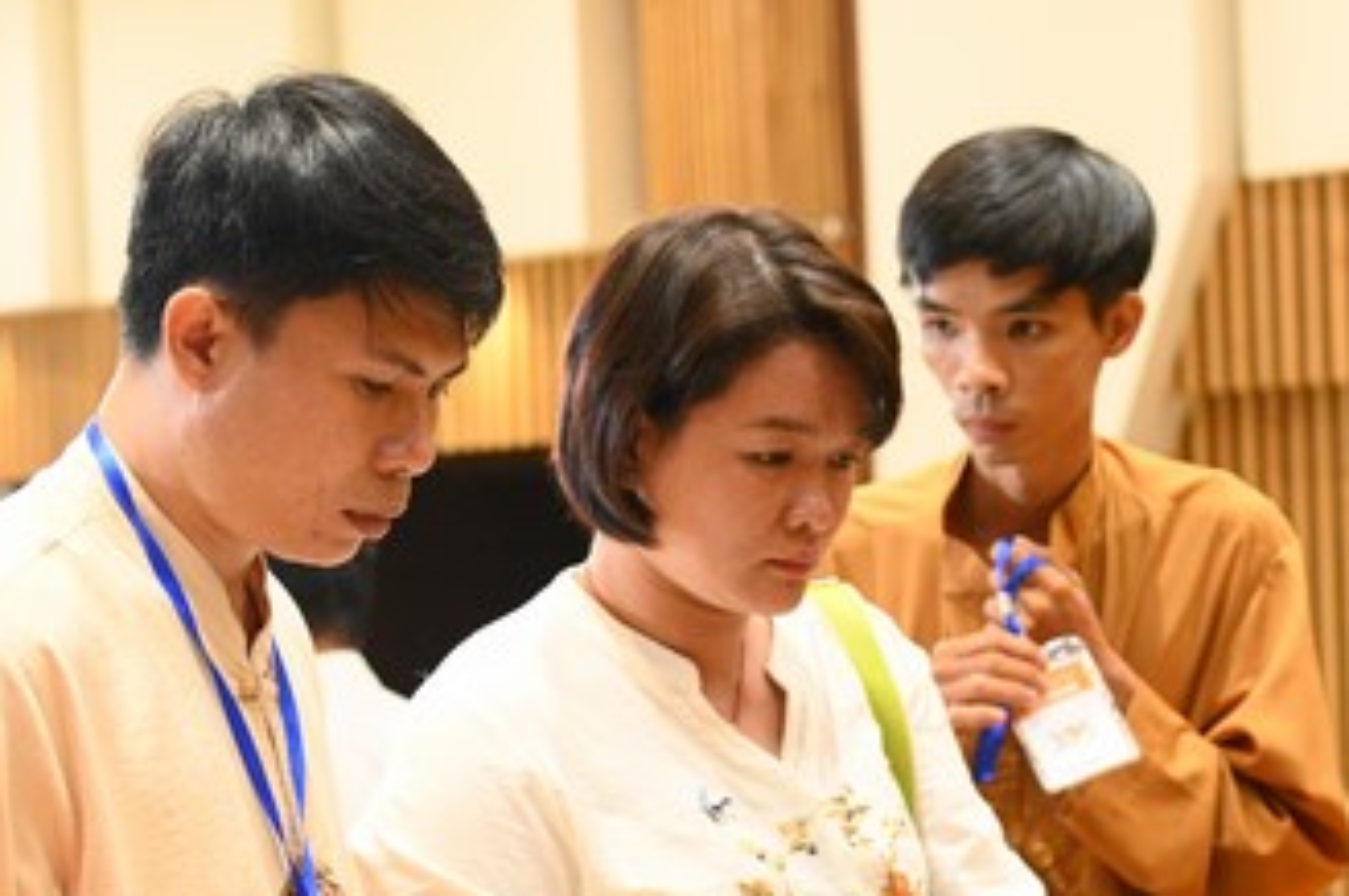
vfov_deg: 13.7
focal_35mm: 99
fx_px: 3706
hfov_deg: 20.6
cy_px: 789
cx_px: 860
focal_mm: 50
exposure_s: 1/160
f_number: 4
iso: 5000
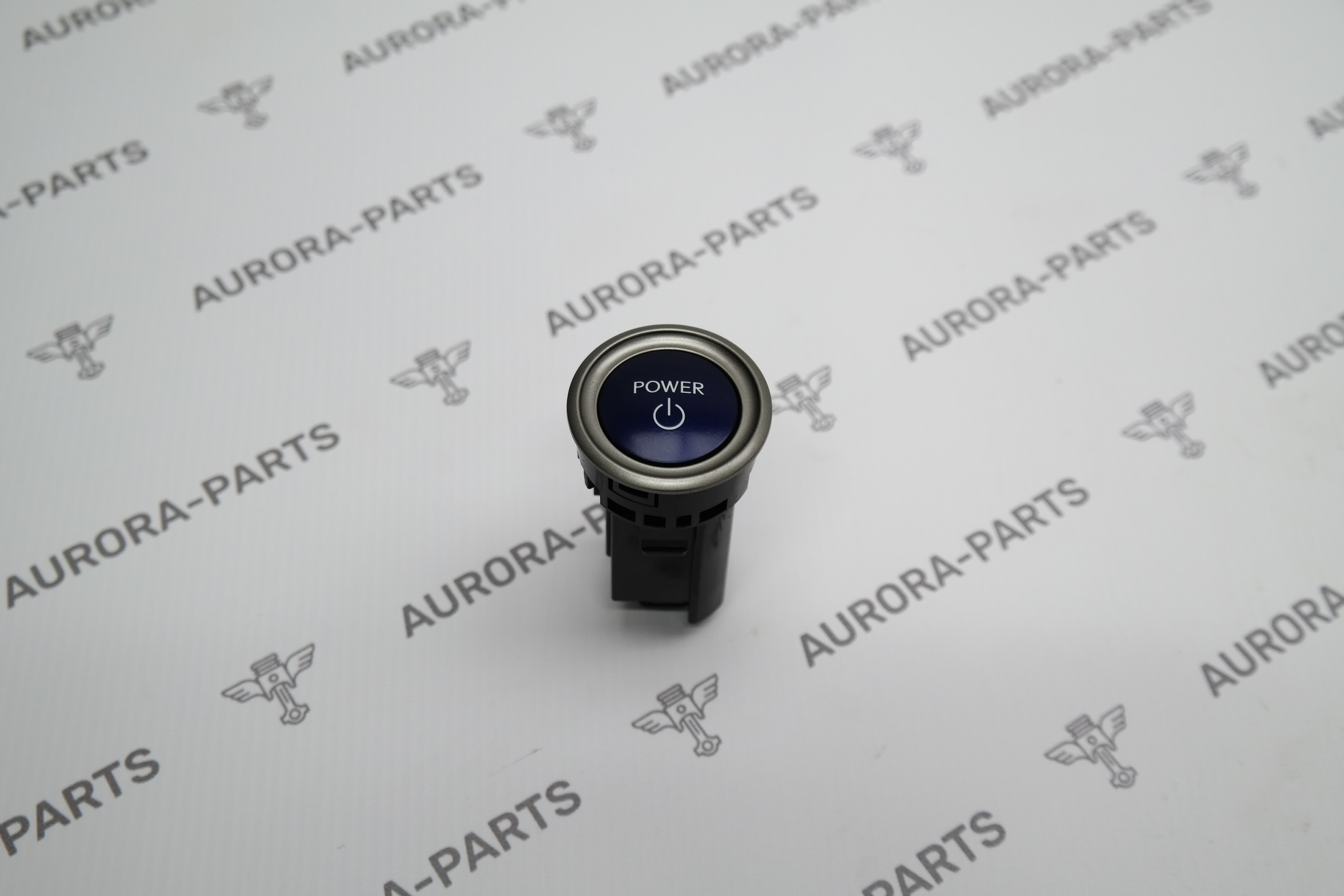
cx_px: 672
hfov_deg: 42.7
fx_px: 1717
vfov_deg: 29.2
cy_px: 448
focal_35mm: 46
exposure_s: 1/100
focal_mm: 30
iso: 200
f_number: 4.5
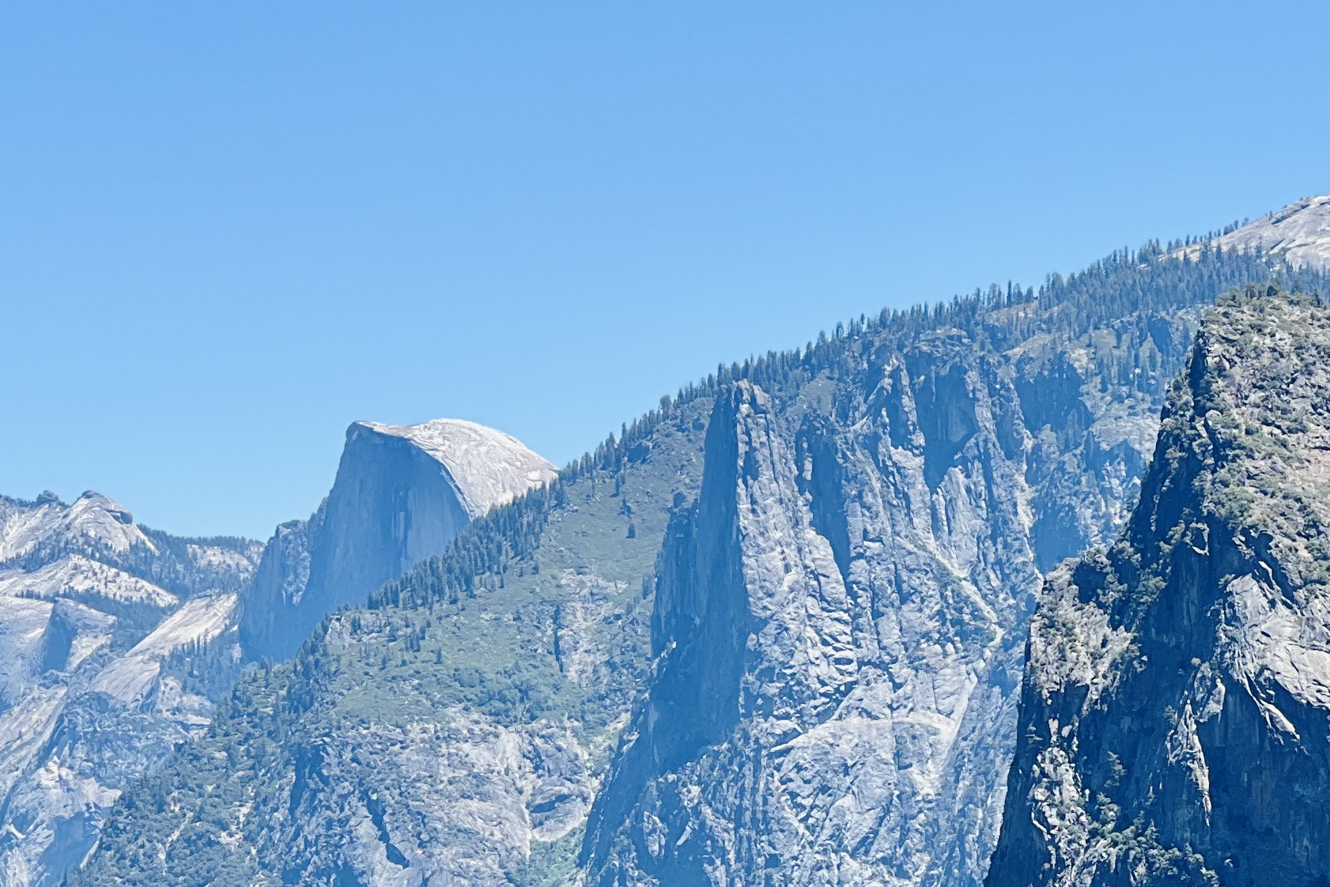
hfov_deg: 12.5
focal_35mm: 165
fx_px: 6096
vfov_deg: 8.3
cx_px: 672
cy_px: 699
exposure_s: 1/222
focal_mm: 9
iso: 25
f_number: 2.8
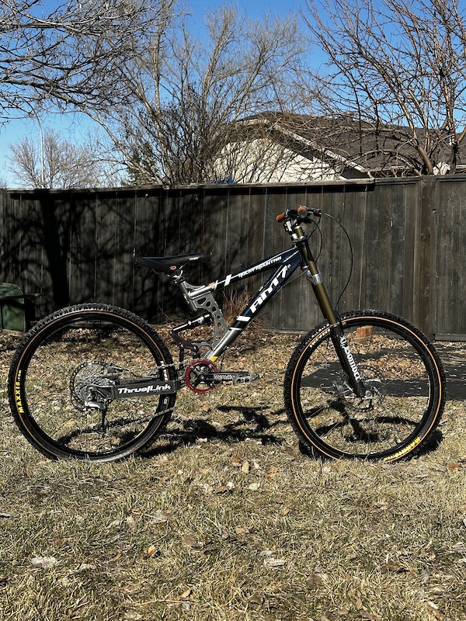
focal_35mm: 48
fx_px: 862
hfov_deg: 30.3
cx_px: 233
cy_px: 310
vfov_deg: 39.7
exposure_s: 1/3257
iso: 64
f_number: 1.78
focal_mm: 6.86
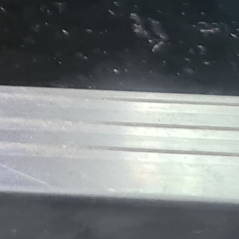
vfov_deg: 8.2
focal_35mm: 189
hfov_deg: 8.4
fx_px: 1476
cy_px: -400
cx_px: -341
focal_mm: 5.4
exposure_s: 1/33
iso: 500
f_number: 1.8
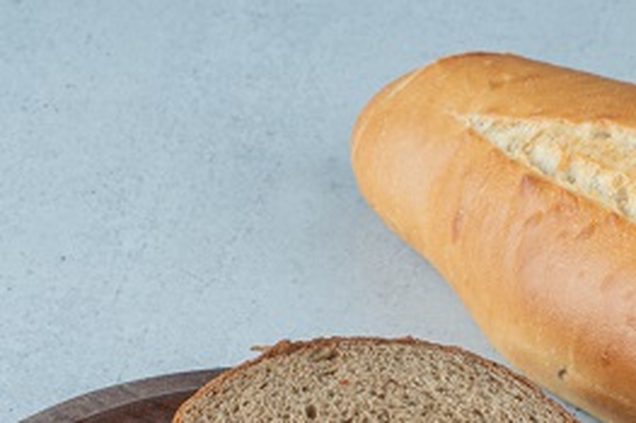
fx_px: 2684
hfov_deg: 13.4
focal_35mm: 152
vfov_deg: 8.8
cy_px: 642
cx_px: 542
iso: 250
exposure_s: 1/100
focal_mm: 50
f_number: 10
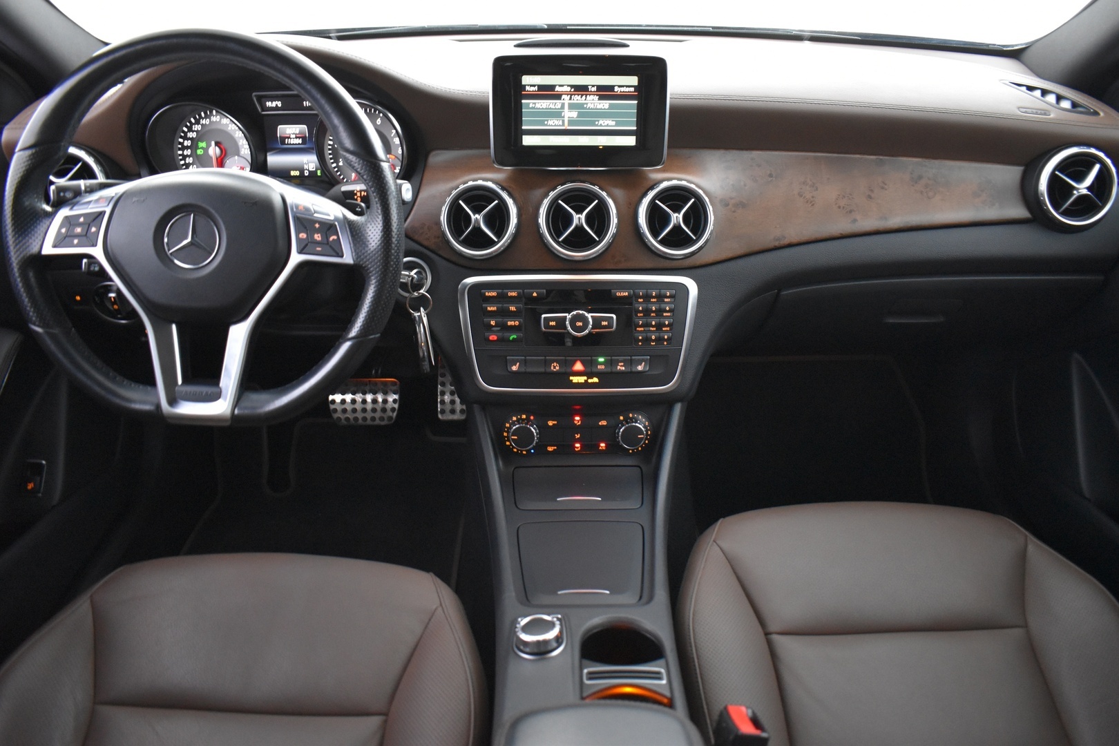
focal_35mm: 27
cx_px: 560
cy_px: 373
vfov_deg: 47.9
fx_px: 839
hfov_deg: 67.4
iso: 3200
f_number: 3.5
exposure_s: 1/10
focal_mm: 18
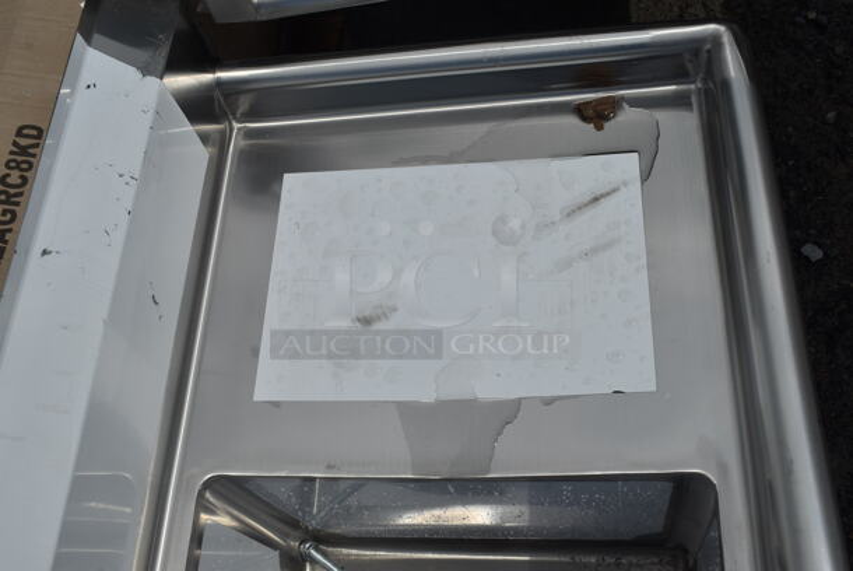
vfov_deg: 37.0
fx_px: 854
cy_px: 286
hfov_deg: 53.1
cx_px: 426
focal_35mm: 36
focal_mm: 24
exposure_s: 1/500
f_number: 14
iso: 100
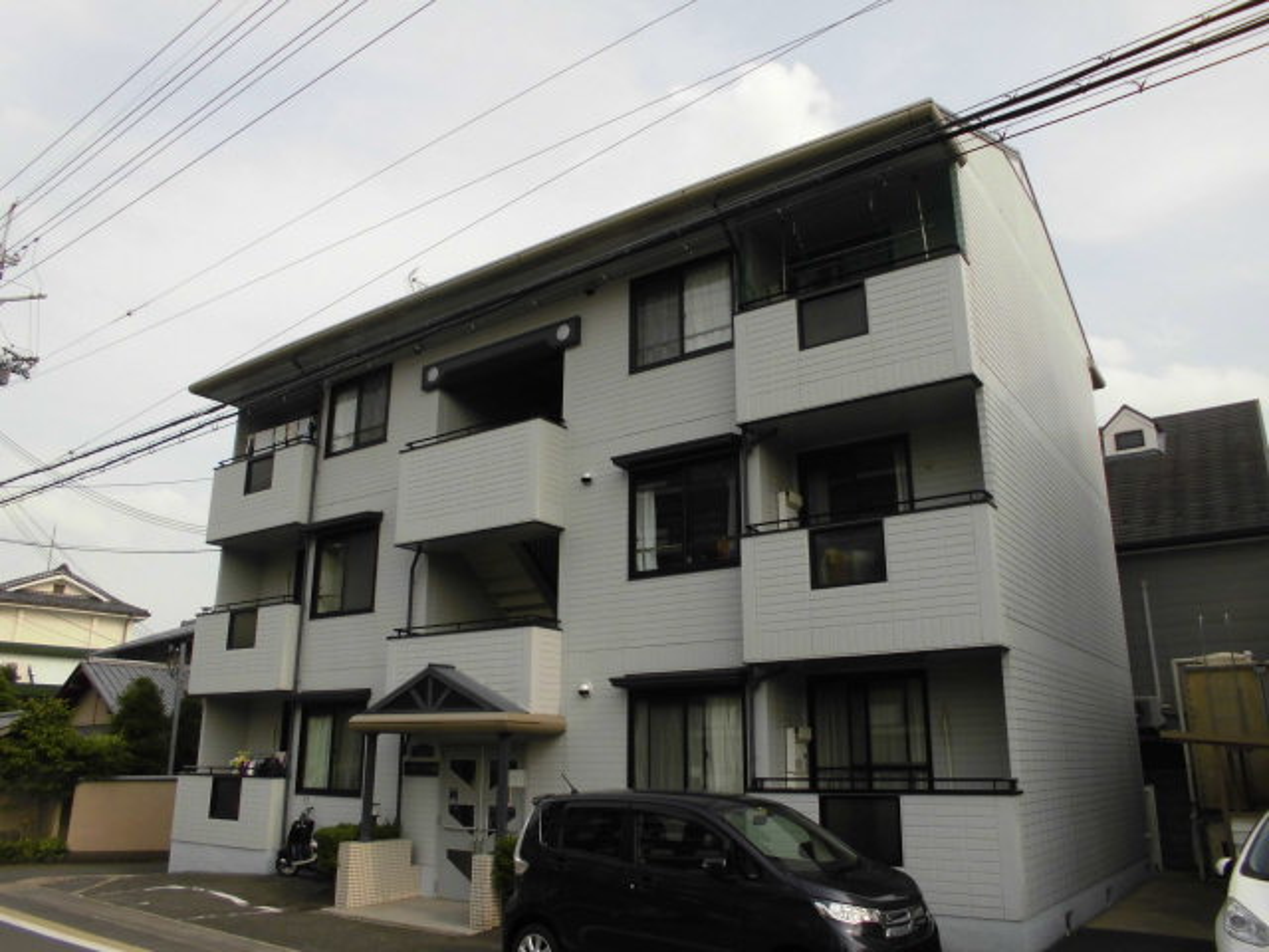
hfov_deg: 67.3
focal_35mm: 26
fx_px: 953
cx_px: 634
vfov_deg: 53.1
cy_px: 476
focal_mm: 4.6
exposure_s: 1/500
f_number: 3.5
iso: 100
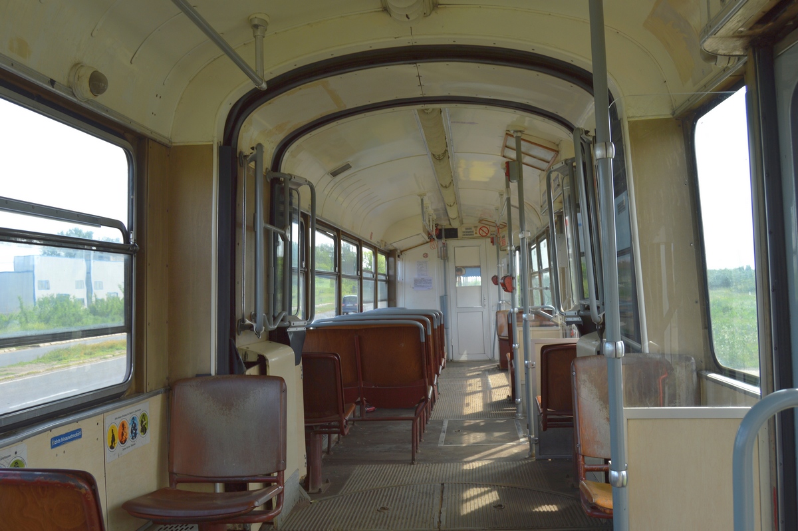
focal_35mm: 33
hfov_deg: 57.3
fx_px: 731
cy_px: 266
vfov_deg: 39.9
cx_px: 399
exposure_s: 1/125
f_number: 5.6
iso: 100
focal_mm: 22
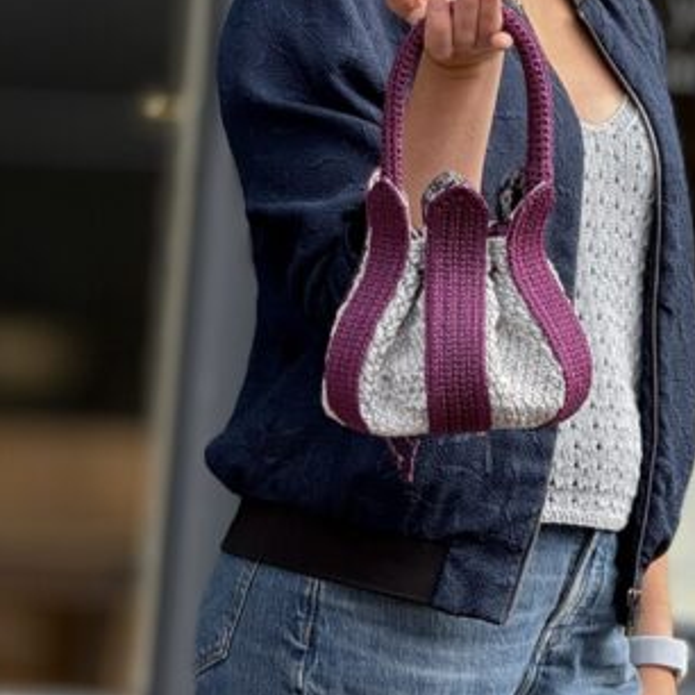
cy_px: 300
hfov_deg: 6.3
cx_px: 368
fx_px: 6292
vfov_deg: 6.3
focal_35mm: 277
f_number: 2.8
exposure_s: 1/188
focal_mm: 15.66
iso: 50
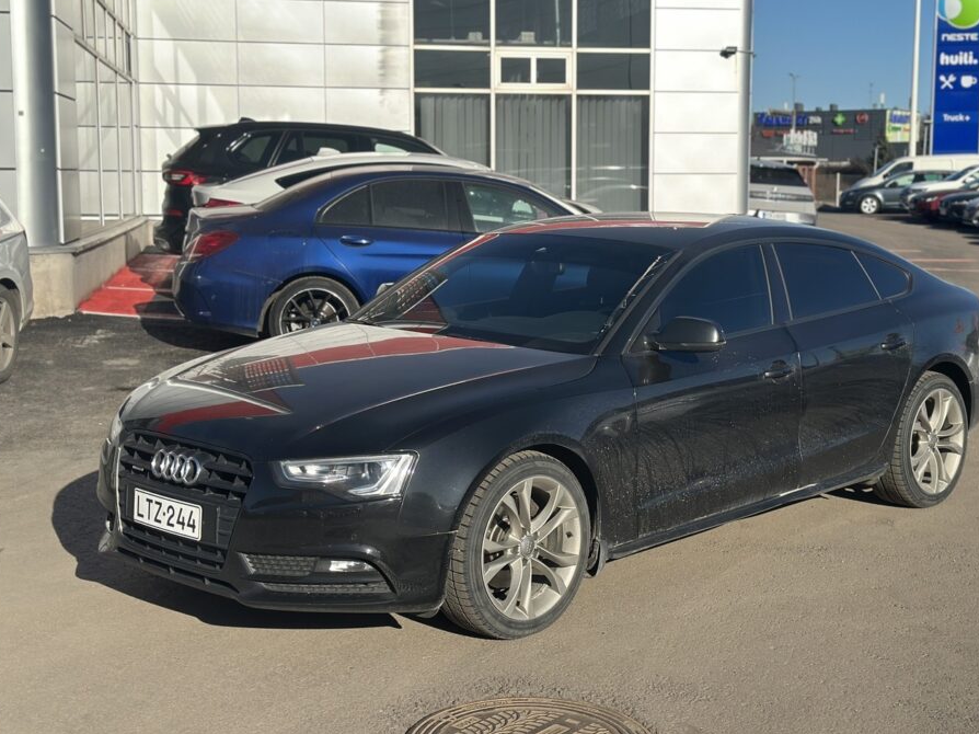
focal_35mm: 55
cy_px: 316
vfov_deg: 26.5
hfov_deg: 34.9
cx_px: 544
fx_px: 1555
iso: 100
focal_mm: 6.86
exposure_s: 1/4367
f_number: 1.78
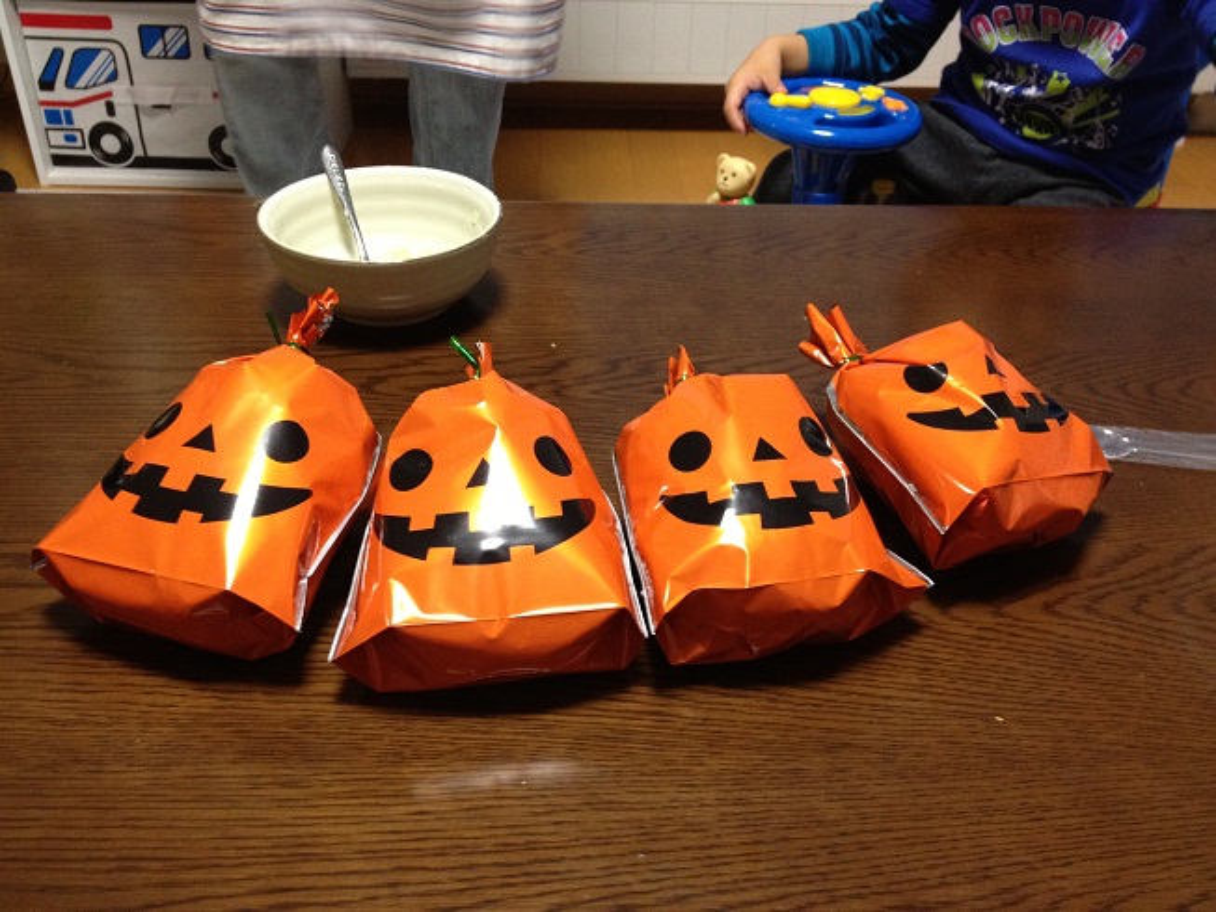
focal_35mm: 35
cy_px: 456
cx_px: 608
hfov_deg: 52.6
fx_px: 1230
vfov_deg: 40.7
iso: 250
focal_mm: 4.28
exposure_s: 1/20
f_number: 2.4
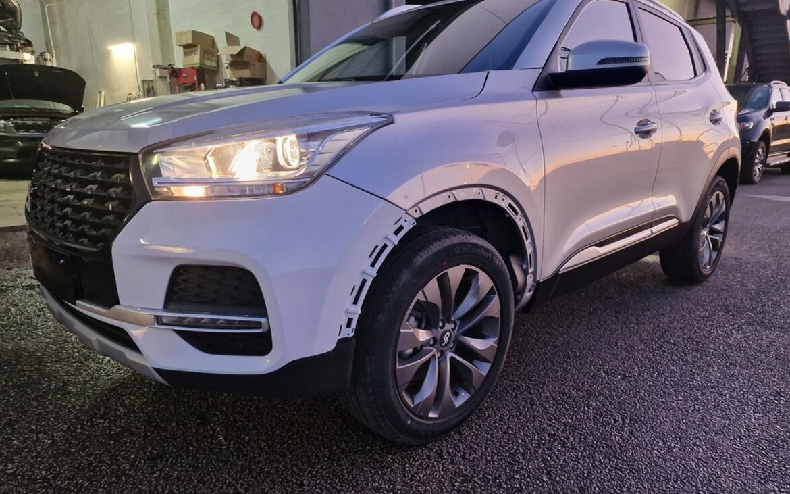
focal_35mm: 25
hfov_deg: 72.5
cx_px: 399
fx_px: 538
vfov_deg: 49.2
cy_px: 264
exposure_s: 1/50
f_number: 1.8
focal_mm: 6.4
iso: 500
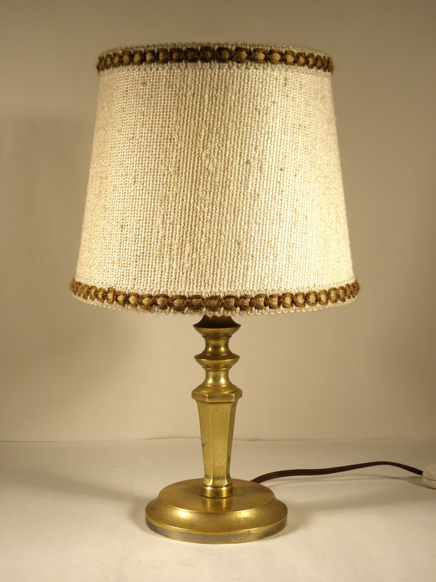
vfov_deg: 35.5
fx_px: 907
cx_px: 218
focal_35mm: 54
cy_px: 291
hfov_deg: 27.0
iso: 100
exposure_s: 1/100
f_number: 4.1
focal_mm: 9.7
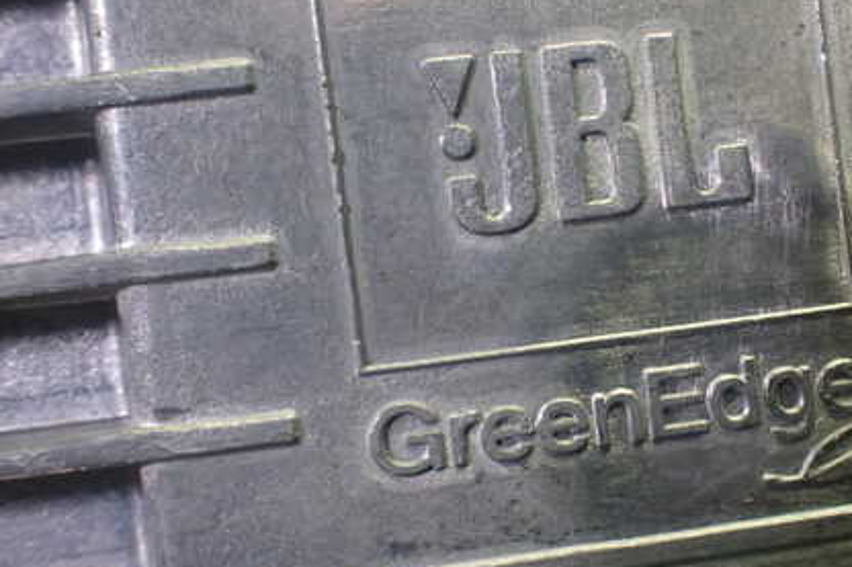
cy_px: 256
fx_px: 1065
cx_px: 598
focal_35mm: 45
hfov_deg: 42.7
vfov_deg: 29.8
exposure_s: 1/125
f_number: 2.3
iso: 250
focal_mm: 5.4
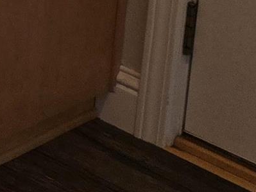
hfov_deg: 8.0
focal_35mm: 177
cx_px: -706
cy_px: -414
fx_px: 1309
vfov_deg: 7.3
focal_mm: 5.4
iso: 50
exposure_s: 1/120
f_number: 1.8
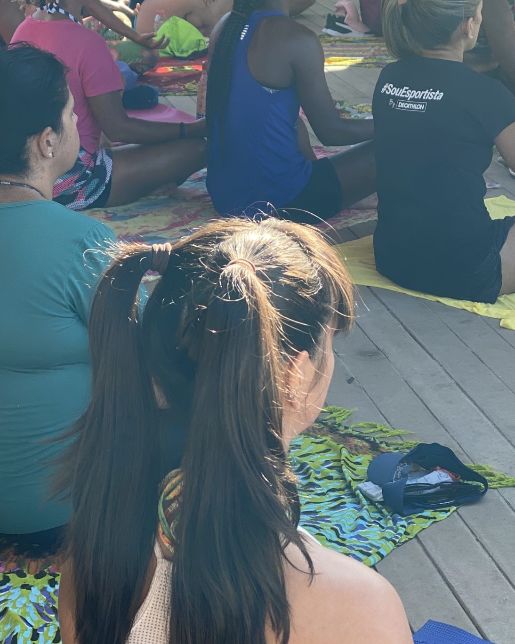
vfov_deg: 20.2
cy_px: 298
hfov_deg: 16.2
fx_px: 1810
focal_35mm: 95
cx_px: 312
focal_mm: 6
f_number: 2
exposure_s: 1/165
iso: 20
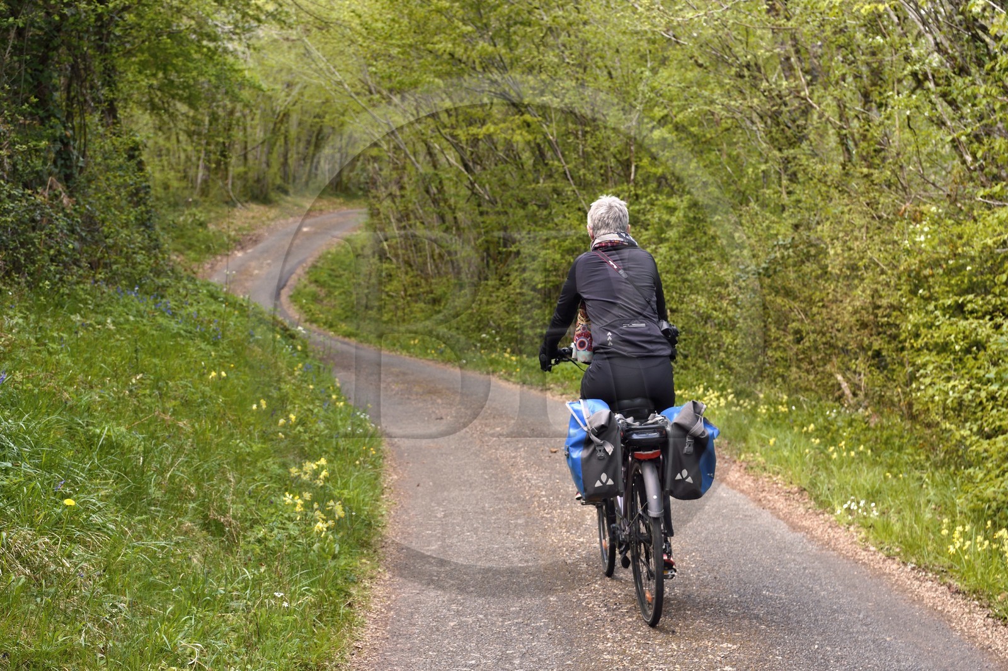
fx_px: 1735
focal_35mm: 62
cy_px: 336
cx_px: 504
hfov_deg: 32.4
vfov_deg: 21.9
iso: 800
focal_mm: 62
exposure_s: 1/320
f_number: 7.1
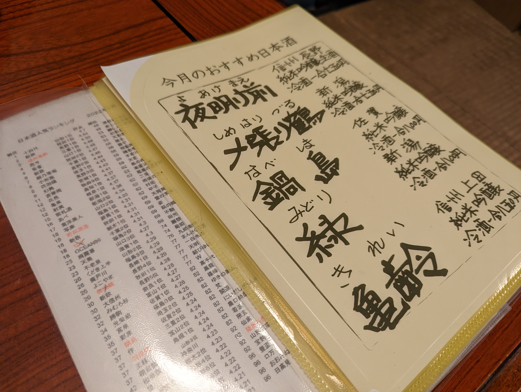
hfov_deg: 71.5
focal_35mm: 24
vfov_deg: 56.9
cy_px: 196
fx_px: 362
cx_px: 260
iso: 181
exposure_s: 1/24
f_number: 1.85
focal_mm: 6.81
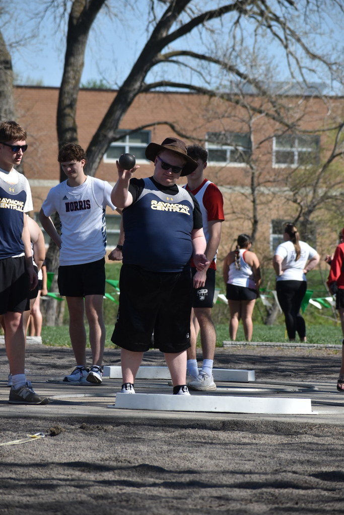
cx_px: 172
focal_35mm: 202
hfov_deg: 6.8
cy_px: 258
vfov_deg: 10.2
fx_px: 2901
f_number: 7.1
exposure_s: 1/1600
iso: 400
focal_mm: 135
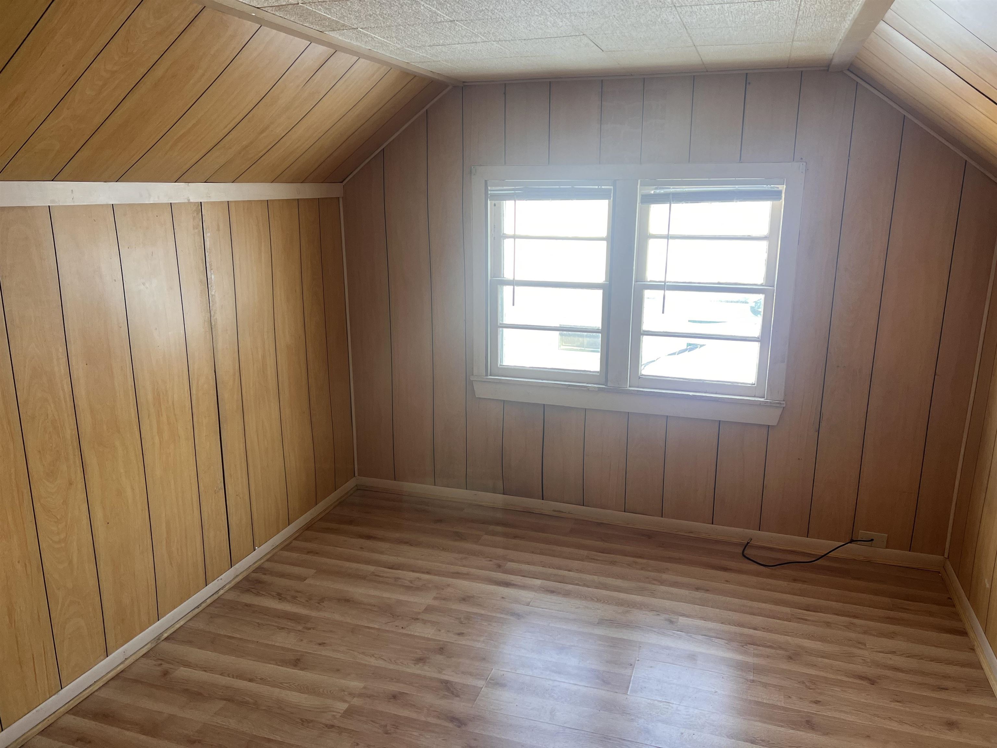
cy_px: 374
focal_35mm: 26
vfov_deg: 53.1
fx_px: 749
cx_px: 498
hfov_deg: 67.3
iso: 125
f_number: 1.5
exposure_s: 1/121
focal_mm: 5.7
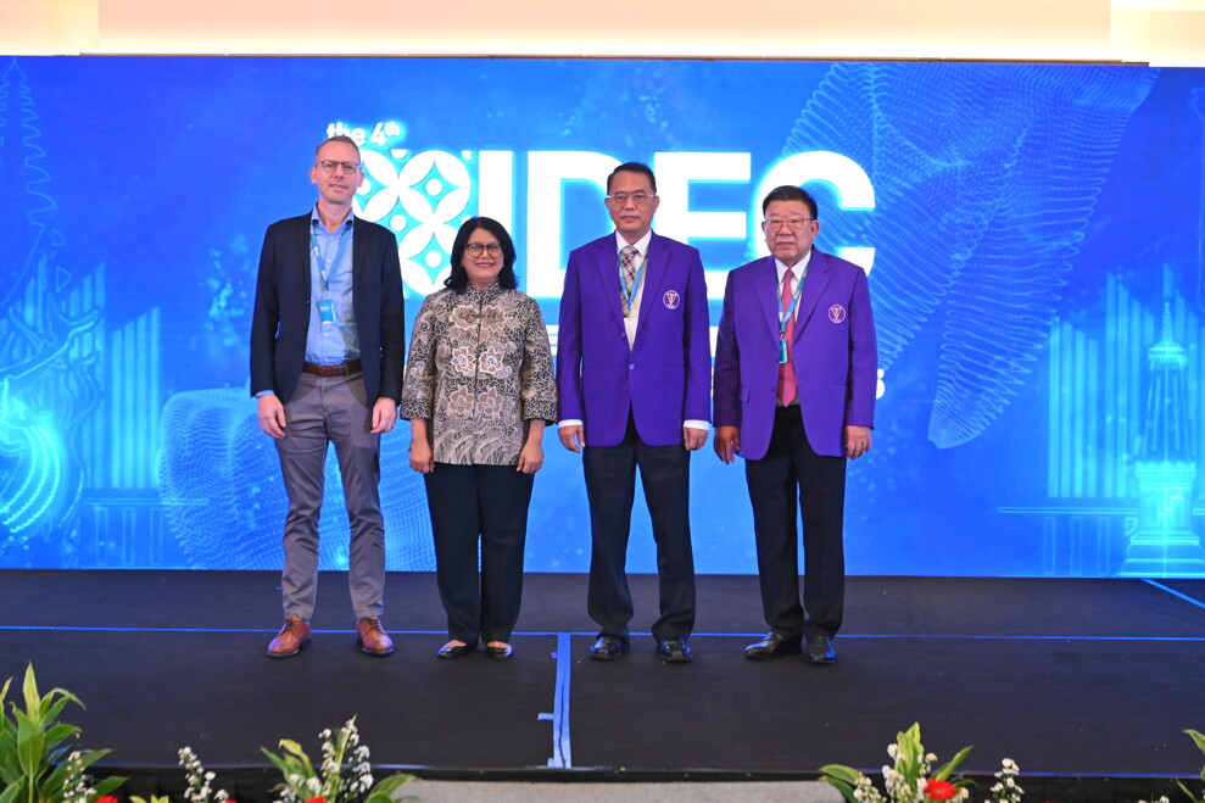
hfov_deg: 41.1
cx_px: 602
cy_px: 402
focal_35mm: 48
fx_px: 1606
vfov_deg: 28.1
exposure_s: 1/100
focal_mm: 48
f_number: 4
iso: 2500
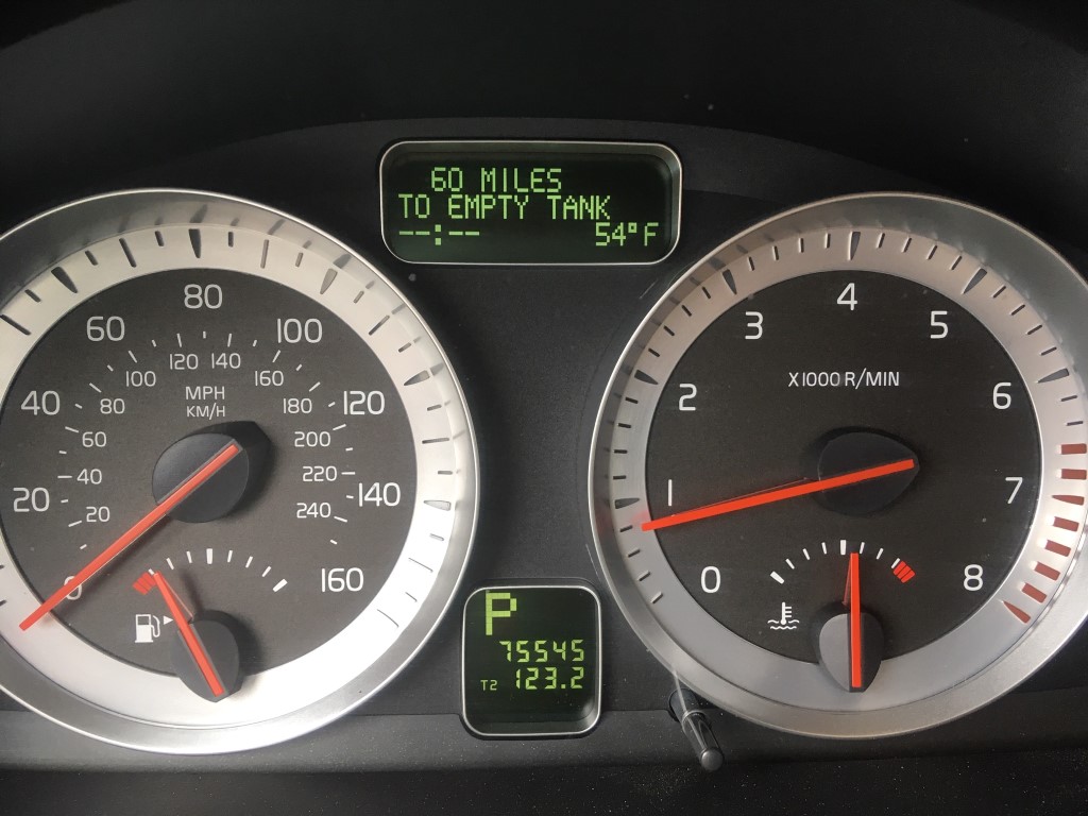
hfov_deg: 61.7
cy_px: 408
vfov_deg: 48.2
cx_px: 544
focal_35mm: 29
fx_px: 911
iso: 40
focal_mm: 4.15
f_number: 2.2
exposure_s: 1/30
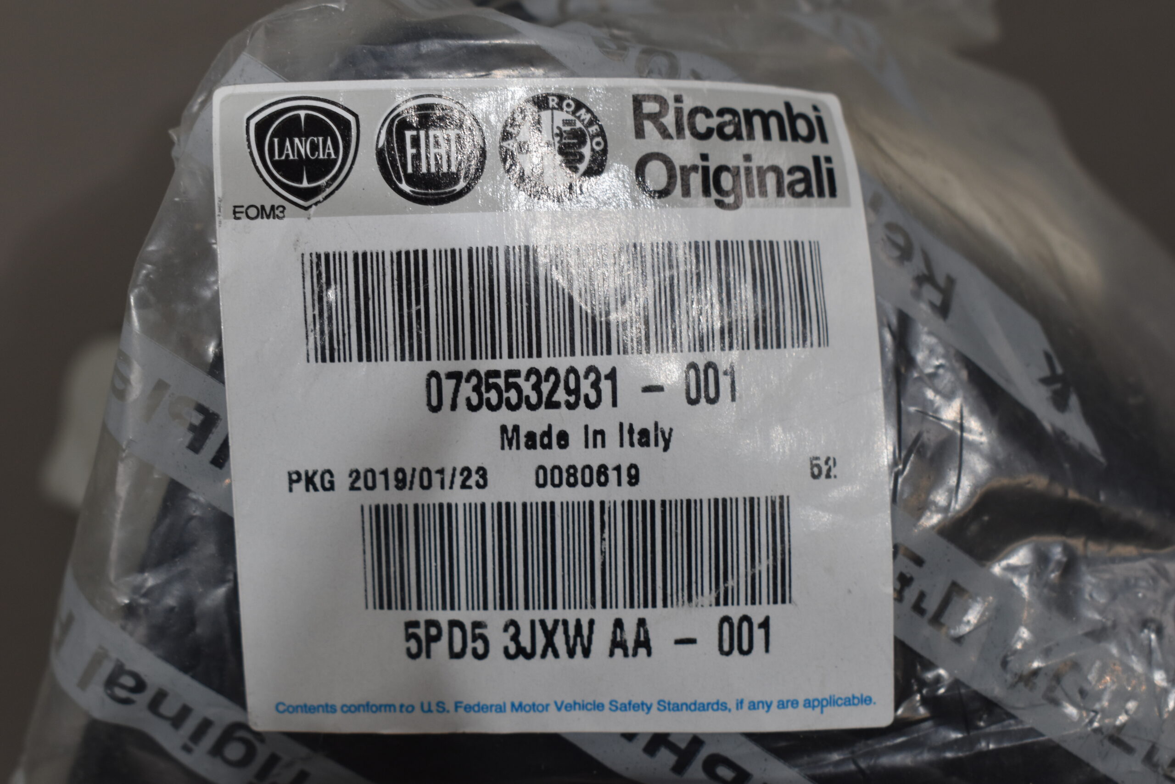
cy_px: 392
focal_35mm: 69
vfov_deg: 19.7
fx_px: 2252
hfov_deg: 29.2
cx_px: 588
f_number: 8
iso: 400
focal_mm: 46
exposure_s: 1/60
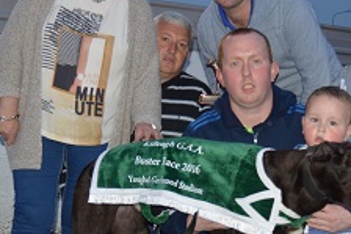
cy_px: 146
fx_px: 751
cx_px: 230
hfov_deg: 26.2
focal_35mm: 77
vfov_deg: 17.6
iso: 200
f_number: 3.8
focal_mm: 23
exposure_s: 1/60
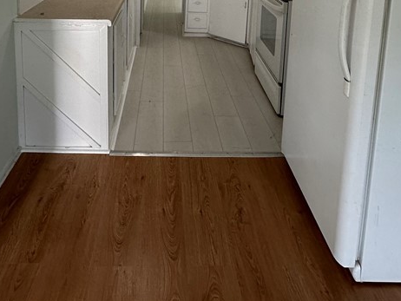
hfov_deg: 58.2
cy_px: -29
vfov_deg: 38.0
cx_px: 176
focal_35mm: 31
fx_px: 359
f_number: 2.2
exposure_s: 1/120
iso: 160
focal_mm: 2.22
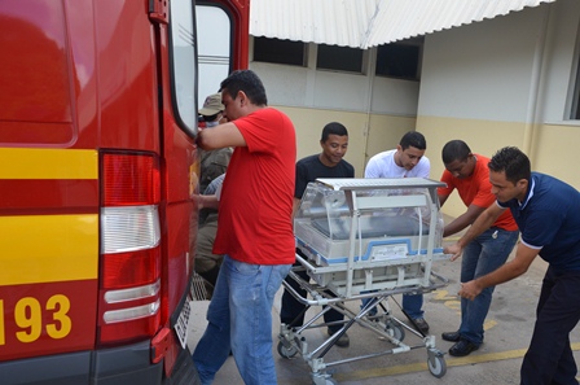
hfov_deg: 57.3
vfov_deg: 39.8
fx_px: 531
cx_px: 290
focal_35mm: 33
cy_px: 192
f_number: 7.1
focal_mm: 22
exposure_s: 1/160
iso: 250
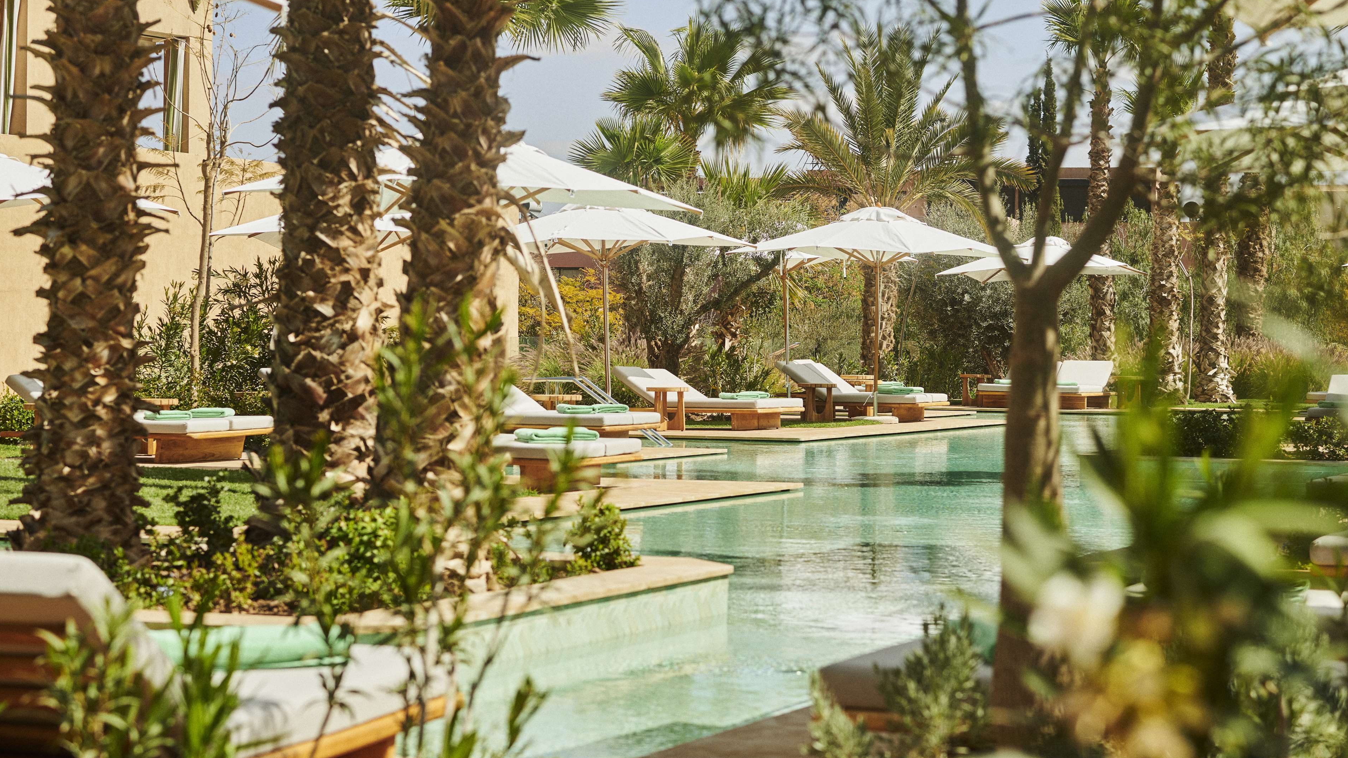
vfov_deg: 13.4
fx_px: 3217
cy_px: 331
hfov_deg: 23.7
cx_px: 674
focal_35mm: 90
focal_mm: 85
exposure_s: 1/640
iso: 100
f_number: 5.6
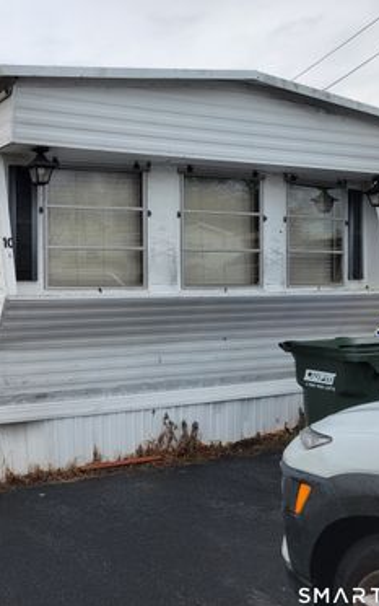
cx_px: 13
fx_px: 611
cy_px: 304
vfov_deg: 52.7
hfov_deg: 32.2
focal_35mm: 37
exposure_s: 1/338
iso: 40
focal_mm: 5.4
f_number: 1.8
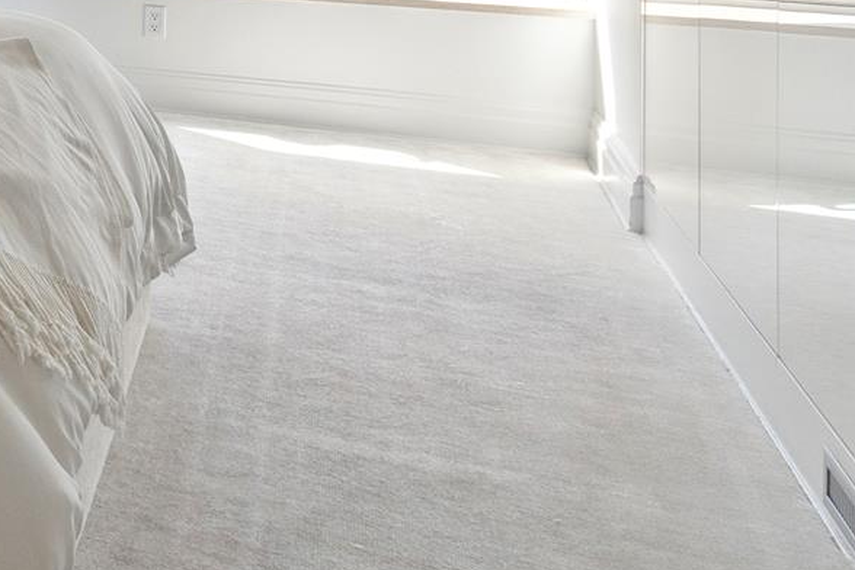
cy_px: -39
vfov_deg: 25.7
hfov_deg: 27.9
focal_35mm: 49
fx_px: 1164
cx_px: -413
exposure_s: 1/30
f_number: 8
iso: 100
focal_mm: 10
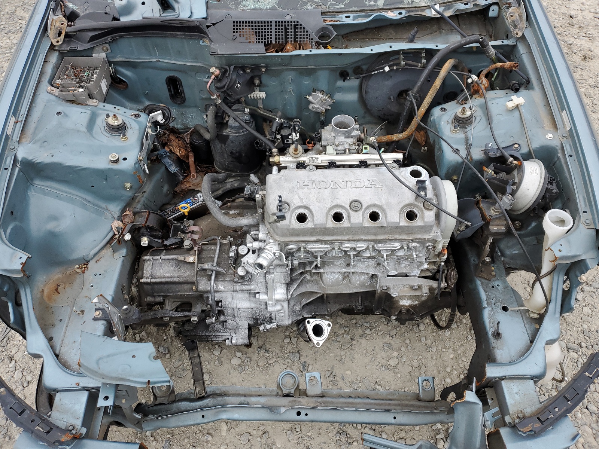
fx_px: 450
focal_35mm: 26
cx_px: 300
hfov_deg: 67.3
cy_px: 224
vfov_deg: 53.1
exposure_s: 1/435
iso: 50
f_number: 1.5
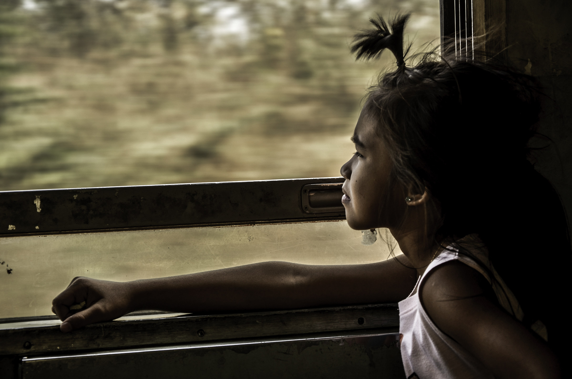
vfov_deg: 14.6
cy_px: 190
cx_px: 286
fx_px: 1474
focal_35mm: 93
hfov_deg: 22.0
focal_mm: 62
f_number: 5.6
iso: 100
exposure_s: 1/125
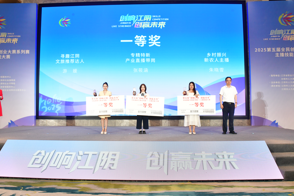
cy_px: 97
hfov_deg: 47.4
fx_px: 335
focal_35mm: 41
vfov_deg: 32.6
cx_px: 147
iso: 2500
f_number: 8
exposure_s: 1/125
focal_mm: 40
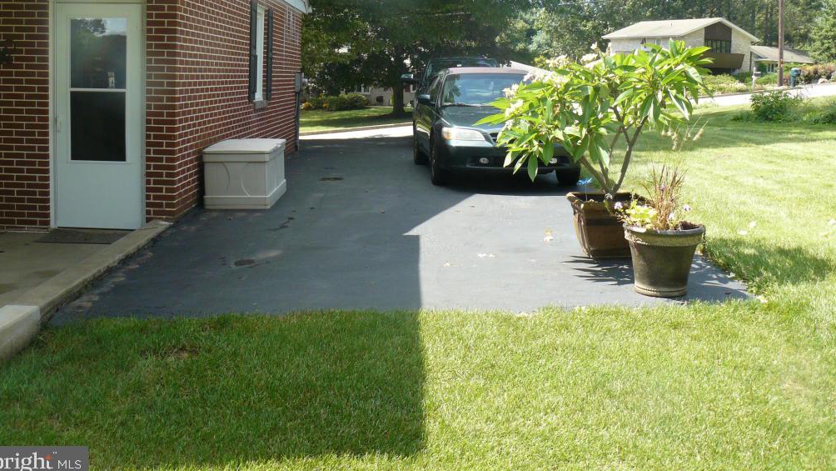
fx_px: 887
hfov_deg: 50.5
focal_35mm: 40
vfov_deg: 29.5
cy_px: 160
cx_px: 411
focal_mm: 6
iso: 100
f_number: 4
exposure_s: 1/160
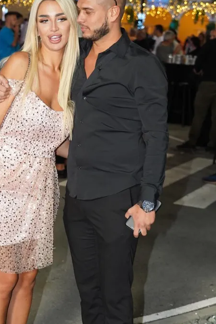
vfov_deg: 24.2
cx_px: 71
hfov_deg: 16.2
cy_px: 179
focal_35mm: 84
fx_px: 757
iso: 2000
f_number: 4
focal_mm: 50
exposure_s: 1/200
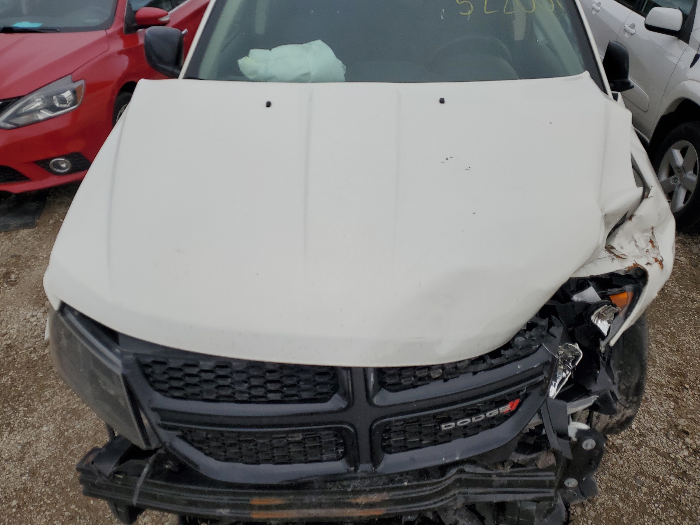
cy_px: 262
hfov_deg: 67.3
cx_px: 350
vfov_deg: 53.1
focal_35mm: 26
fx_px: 526
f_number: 1.5
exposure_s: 1/2000
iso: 50
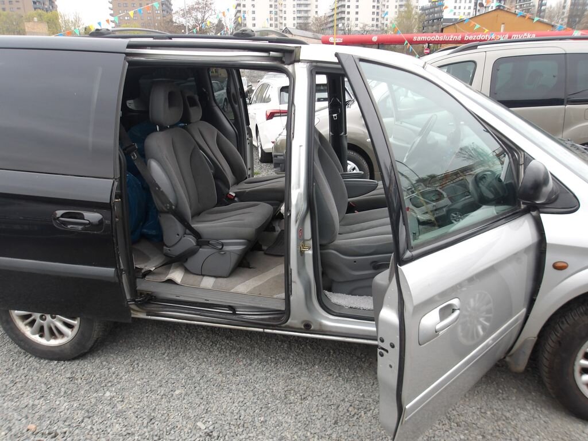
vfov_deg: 51.4
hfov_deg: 65.3
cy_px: 220
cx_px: 294
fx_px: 459
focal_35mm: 27
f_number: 3
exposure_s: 1/46
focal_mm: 4.9
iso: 100
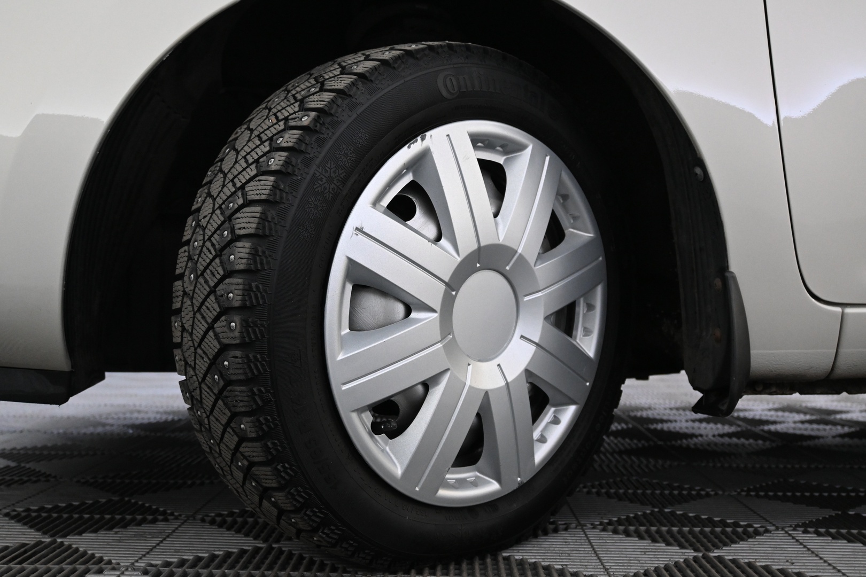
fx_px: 992
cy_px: 288
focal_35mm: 41
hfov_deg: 47.2
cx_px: 433
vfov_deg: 32.4
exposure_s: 1/40
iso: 2000
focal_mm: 27.5
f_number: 4.5
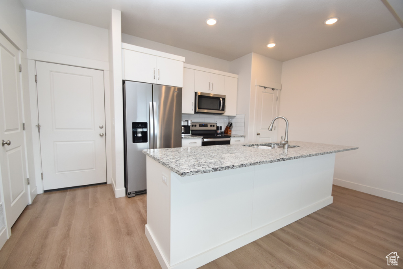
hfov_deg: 100.4
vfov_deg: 77.3
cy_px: 134
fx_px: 168
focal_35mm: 15
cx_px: 202
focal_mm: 10
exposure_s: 1/125
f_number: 5.6
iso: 720
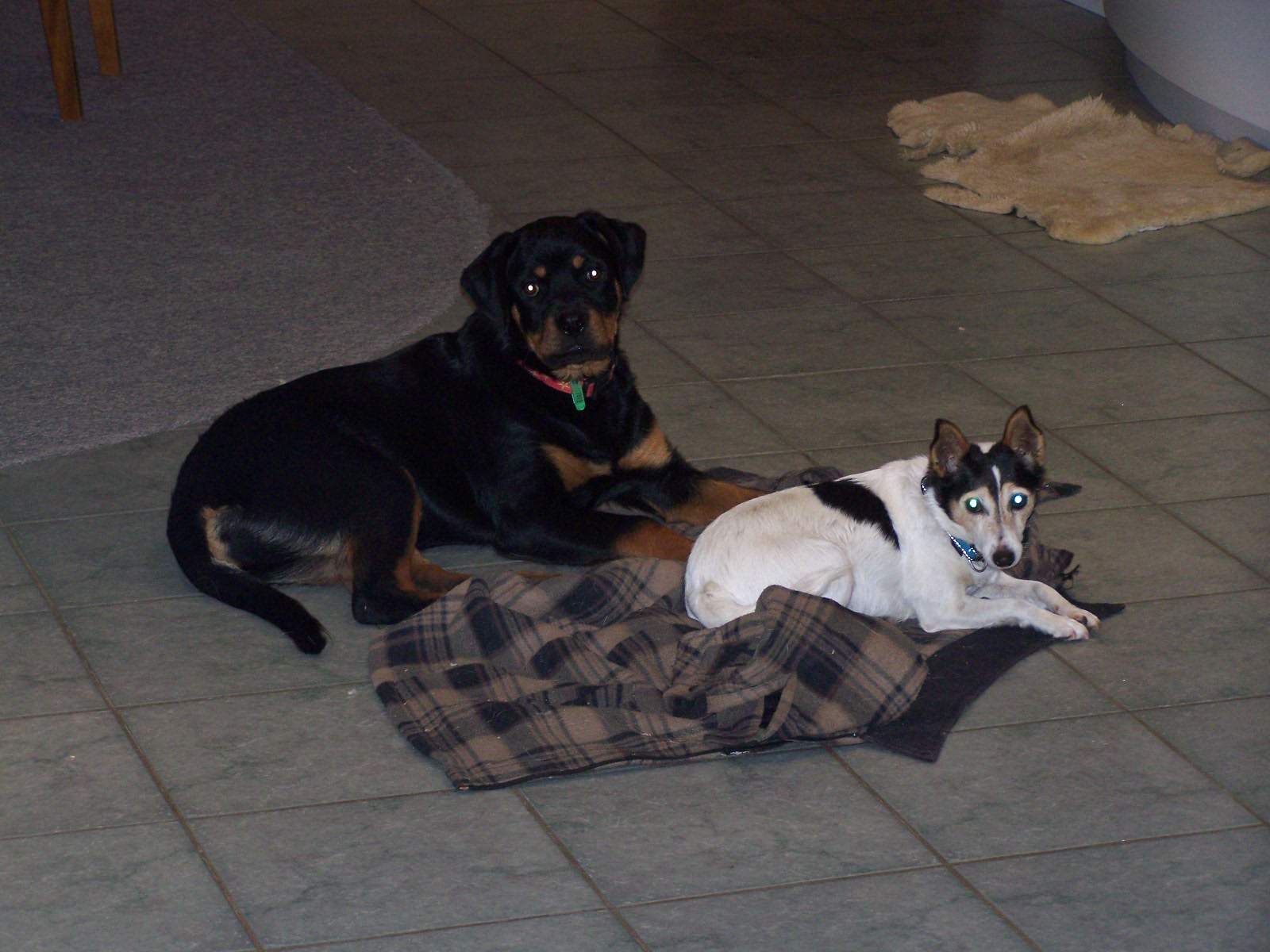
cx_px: 635
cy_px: 476
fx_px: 4293
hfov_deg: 16.8
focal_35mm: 117
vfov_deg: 12.7
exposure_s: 1/100
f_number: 3.3
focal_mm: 19.4
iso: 160
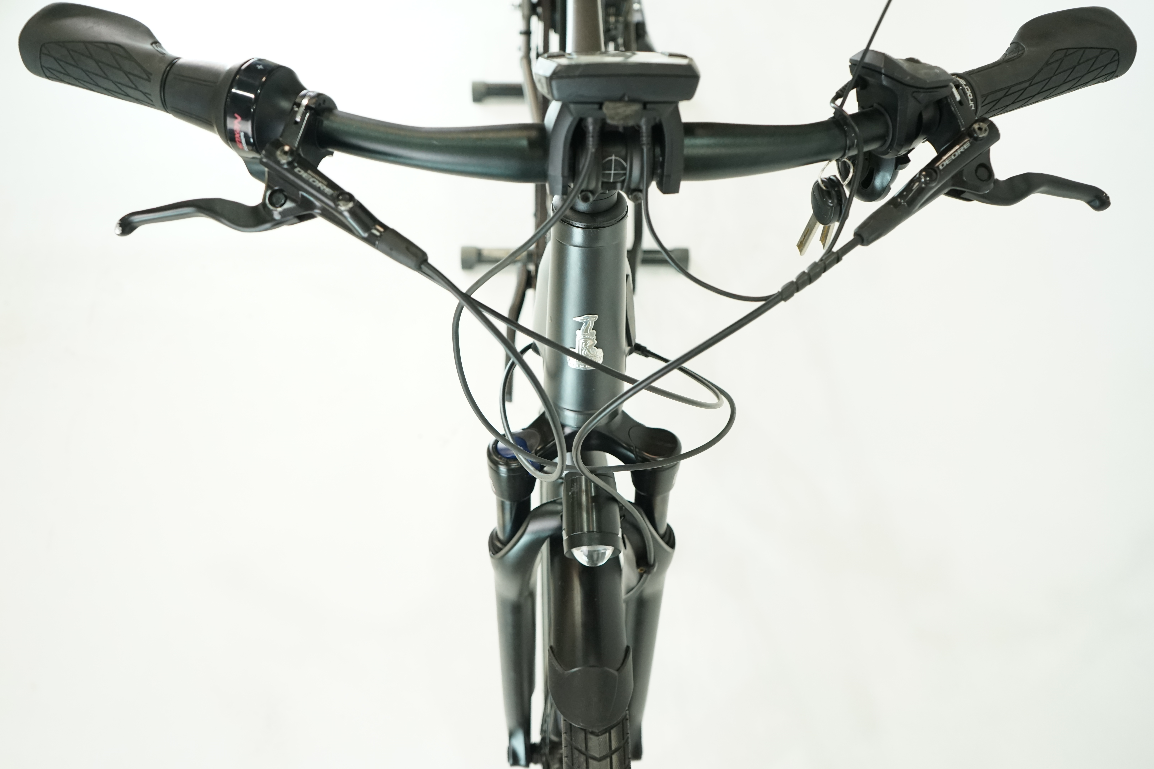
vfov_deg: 41.1
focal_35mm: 32
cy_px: 384
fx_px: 1026
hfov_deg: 58.7
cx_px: 577
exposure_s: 1/200
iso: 2000
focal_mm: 32
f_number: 5
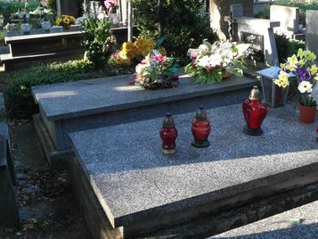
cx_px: 199
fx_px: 395
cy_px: 45
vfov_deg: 32.6
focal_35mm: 43
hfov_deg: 43.5
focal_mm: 5.2
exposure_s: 1/60
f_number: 3.4
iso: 100
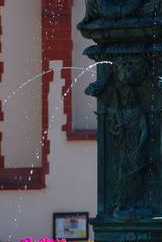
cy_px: -8
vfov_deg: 6.7
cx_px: 178
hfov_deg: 4.5
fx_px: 2046
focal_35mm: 304
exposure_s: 1/400
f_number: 5
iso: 110
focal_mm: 70
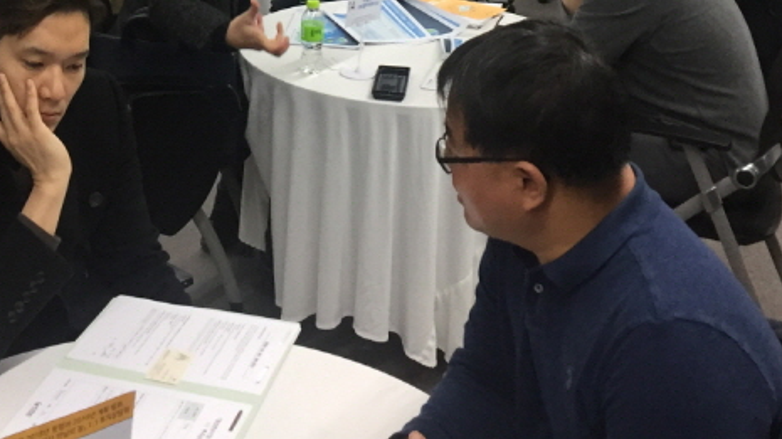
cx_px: 224
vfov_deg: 16.4
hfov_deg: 30.6
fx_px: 1409
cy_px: -190
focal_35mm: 68
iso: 50
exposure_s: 1/30
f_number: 2.2
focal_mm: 4.15
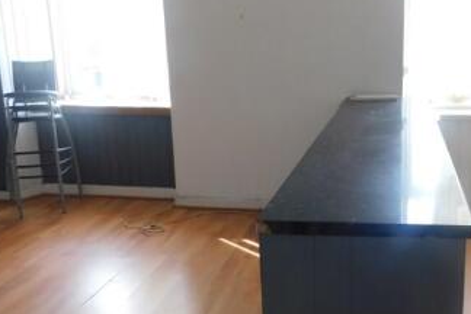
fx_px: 563
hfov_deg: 43.9
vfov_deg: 31.2
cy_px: 159
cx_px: 355
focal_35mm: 43
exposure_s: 1/50
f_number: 3
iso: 125
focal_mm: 4
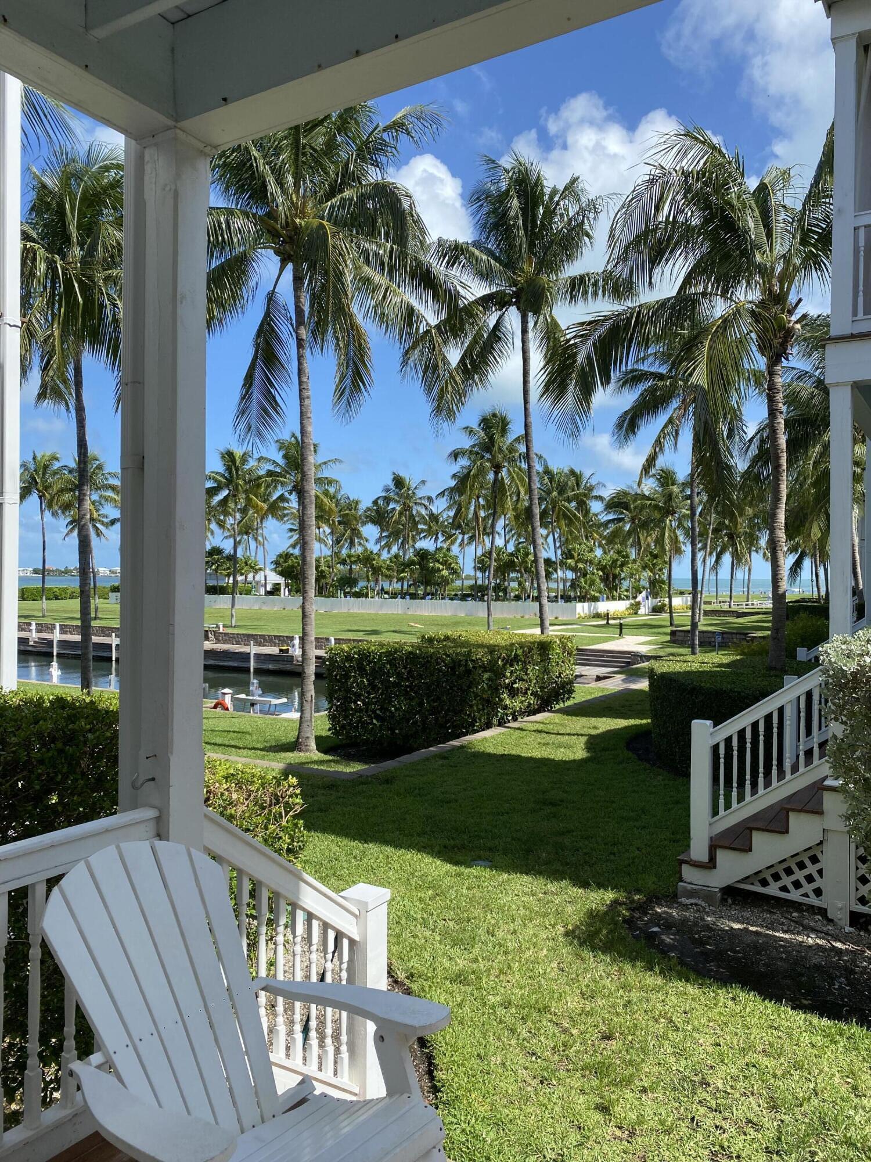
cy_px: 581
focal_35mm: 26
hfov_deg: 53.1
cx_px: 436
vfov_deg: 67.3
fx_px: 872
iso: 32
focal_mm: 4.25
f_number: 1.8
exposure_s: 1/2066
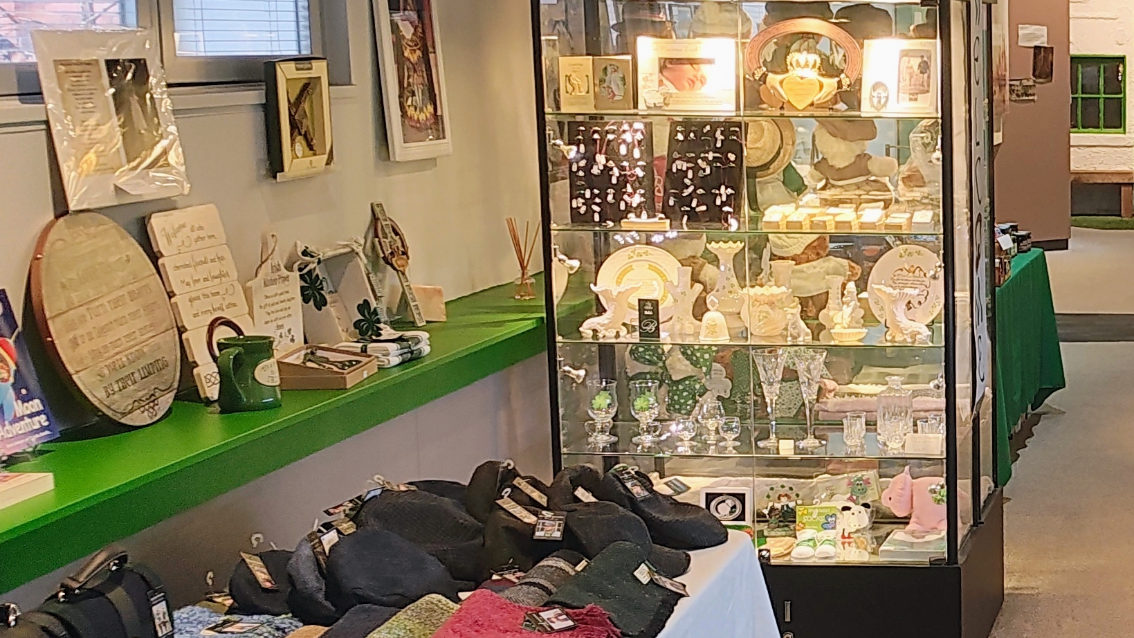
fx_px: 2015
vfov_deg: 18.0
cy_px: 399
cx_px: 1157
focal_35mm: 67
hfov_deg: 29.2
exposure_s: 1/30
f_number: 1.5
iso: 173
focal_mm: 4.15
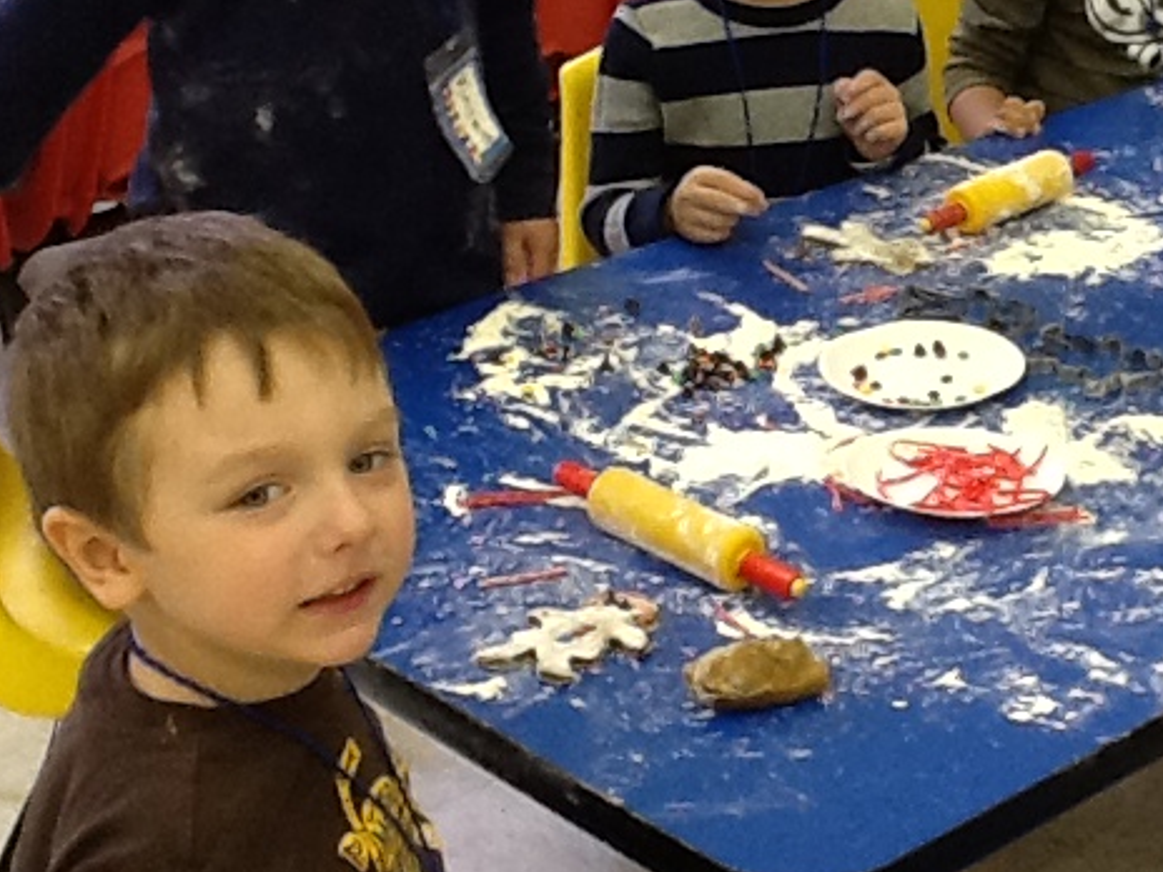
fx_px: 3057
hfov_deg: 21.0
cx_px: 1105
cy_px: 110
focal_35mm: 91
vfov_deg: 16.1
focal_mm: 2.03
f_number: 2.4
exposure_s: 1/30
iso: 64
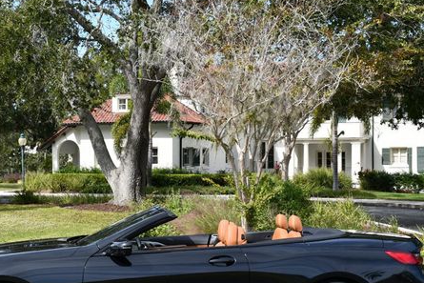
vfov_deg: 18.9
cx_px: 165
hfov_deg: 28.0
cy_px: 190
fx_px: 848
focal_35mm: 72
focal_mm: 25
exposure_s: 1/250
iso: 125
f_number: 8
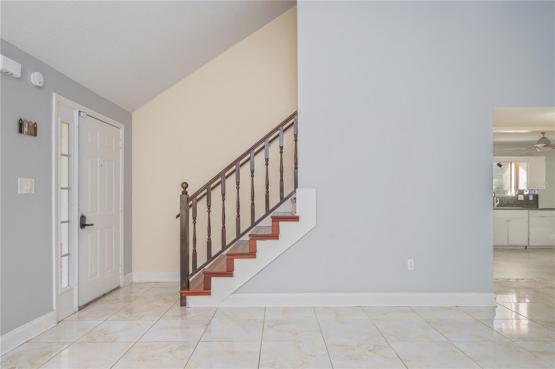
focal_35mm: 22
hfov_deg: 79.9
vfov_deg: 58.2
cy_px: 184
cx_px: 278
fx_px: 331
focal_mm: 21.5
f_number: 9
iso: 400
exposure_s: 1/60
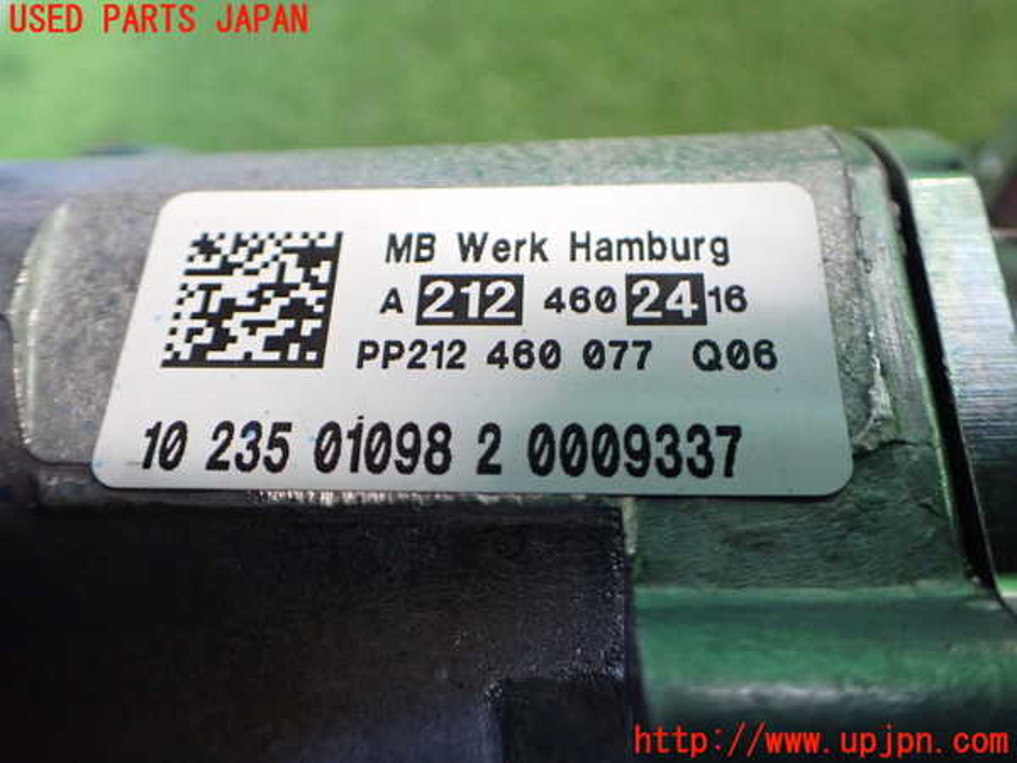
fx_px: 881
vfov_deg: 46.8
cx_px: 508
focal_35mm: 30
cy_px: 382
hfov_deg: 60.0
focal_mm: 5.4
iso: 800
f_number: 2.3
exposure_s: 1/40
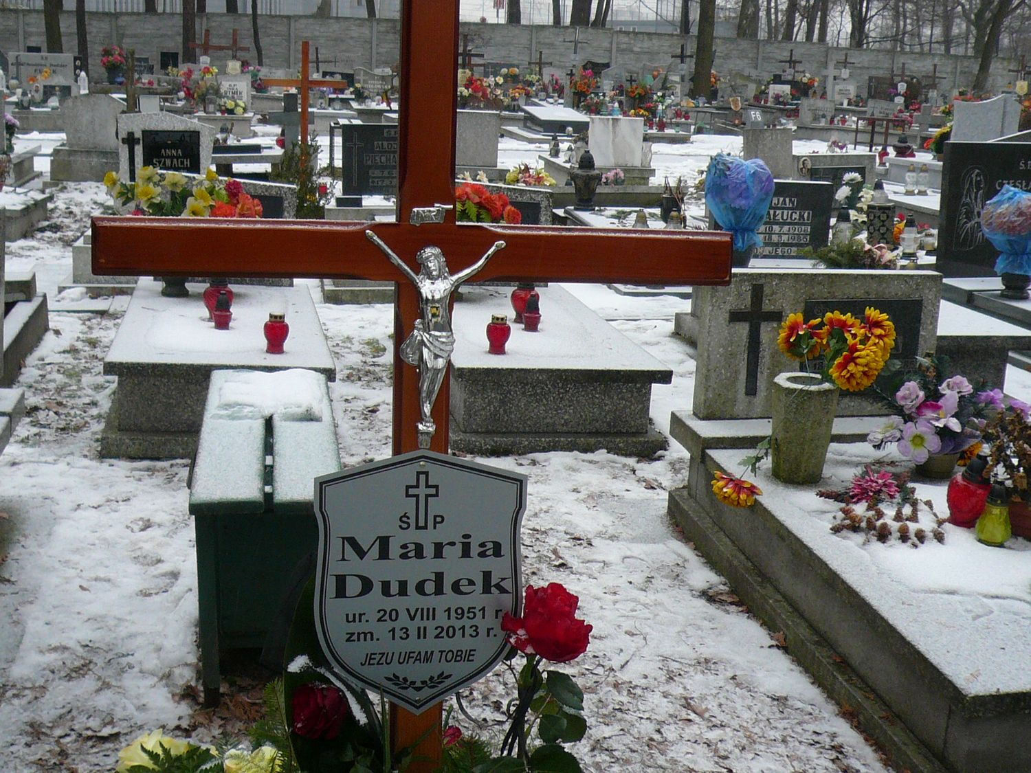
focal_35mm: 44
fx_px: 1310
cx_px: 516
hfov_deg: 42.9
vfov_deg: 32.9
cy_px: 386
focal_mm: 4.7
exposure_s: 1/40
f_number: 2.8
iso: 100
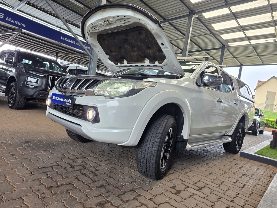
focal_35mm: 23
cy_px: 104
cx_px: 138
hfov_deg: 73.9
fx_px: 184
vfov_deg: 58.9
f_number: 1.7
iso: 32
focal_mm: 6.25
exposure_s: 1/52.1
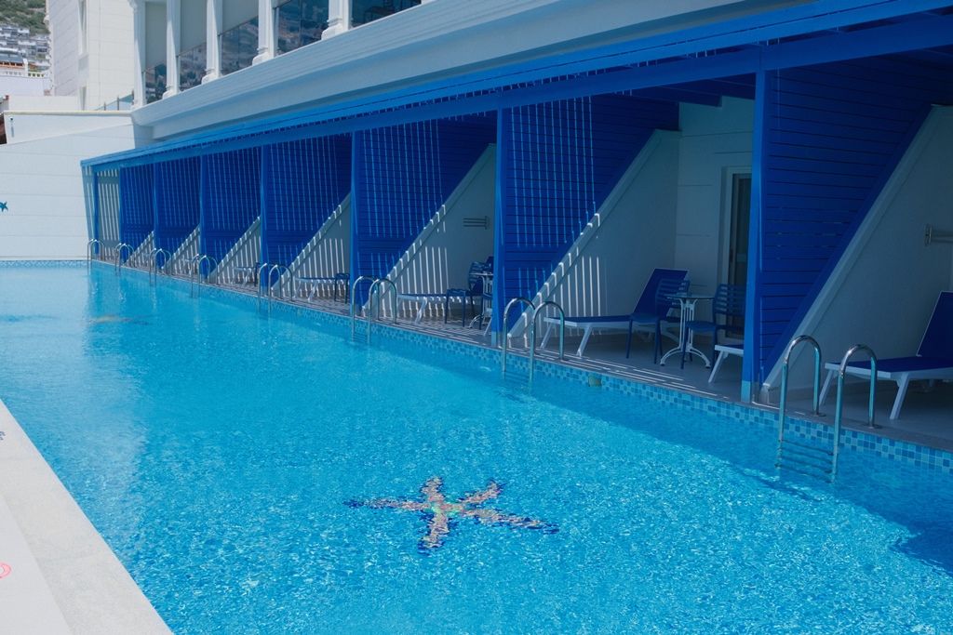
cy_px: 318
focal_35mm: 35
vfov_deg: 37.9
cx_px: 476
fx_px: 927
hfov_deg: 54.4
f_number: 4
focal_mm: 23
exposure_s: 1/1000
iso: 160
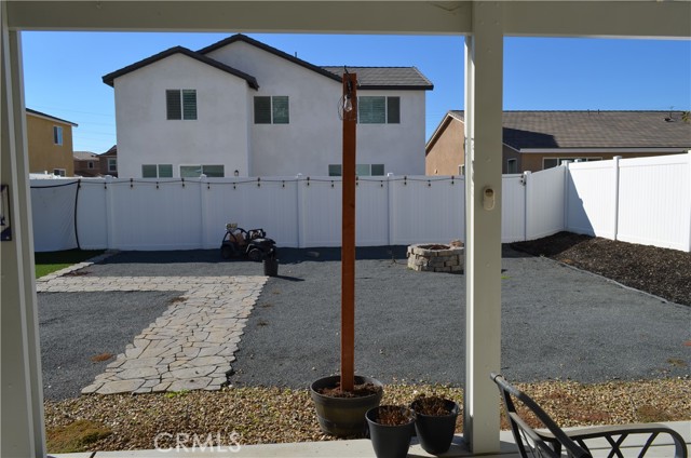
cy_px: 229
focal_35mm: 27
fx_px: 517
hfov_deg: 67.5
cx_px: 346
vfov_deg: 47.7
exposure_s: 1/320
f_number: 9
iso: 100
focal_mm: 18
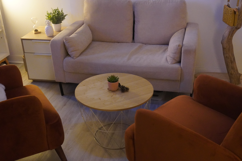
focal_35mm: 42
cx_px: 121
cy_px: 80
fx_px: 282
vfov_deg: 31.9
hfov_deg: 46.4
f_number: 11
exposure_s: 1/15
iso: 6400
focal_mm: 28
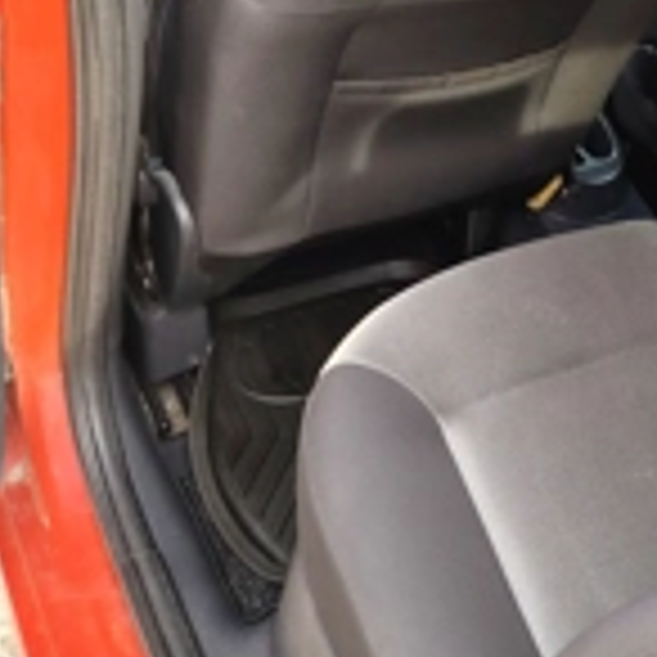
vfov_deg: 28.4
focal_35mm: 58
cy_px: 58
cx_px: 644
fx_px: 1245
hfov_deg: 27.9
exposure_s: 1/100
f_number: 1.75
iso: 216
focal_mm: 5.25
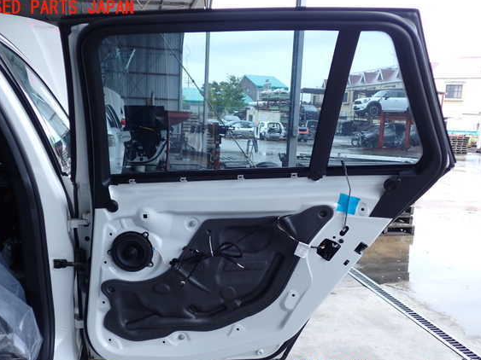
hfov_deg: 56.8
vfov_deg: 44.1
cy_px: 189
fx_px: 445
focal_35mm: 32
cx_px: 235
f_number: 2.3
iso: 100
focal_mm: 5.4
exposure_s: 1/125
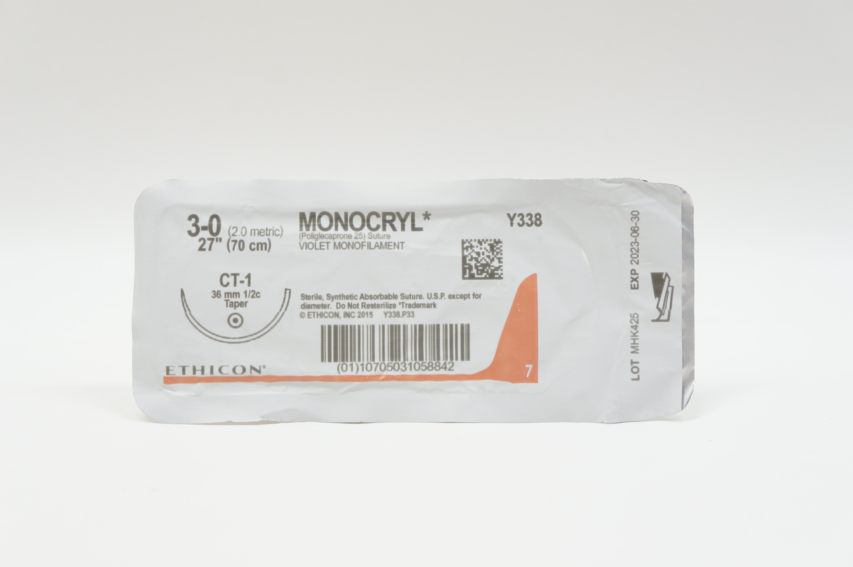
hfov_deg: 34.2
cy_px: 284
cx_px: 426
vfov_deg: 23.1
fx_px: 1385
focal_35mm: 58
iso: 400
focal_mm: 39
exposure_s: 1/50
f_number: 6.3
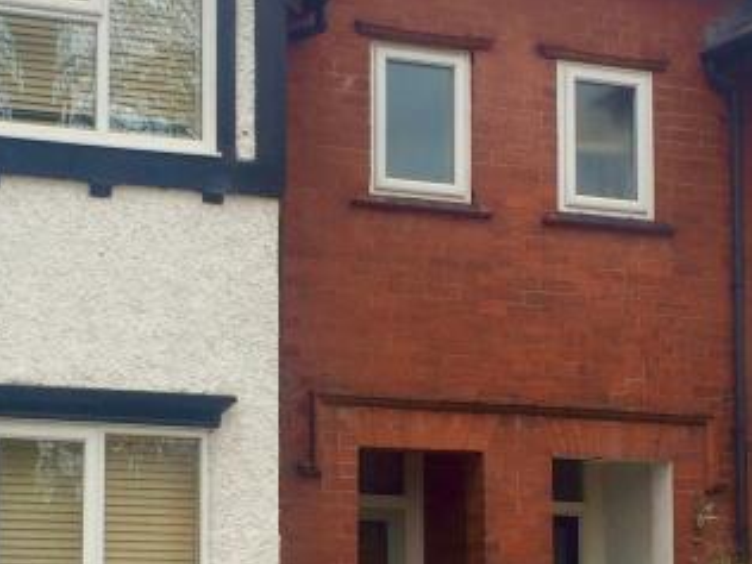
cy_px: 376
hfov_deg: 20.8
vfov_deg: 15.7
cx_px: 240
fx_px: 2042
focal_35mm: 94
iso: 32
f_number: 2.2
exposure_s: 1/345
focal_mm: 4.15
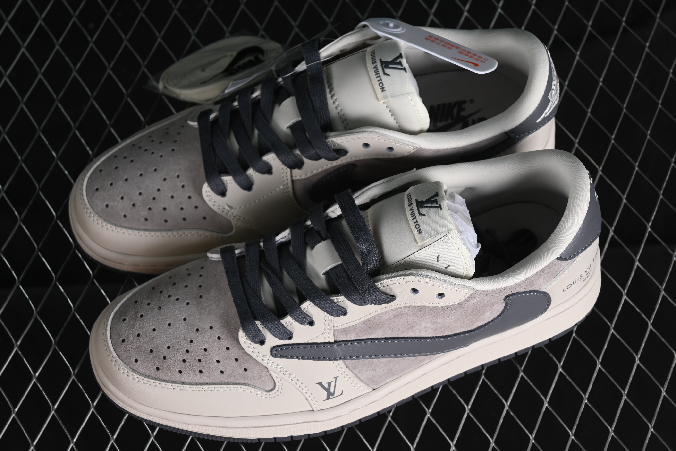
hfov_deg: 27.0
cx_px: 338
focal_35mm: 75
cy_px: 226
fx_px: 1408
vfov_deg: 18.2
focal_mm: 50
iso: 160
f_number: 7.1
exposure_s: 1/60
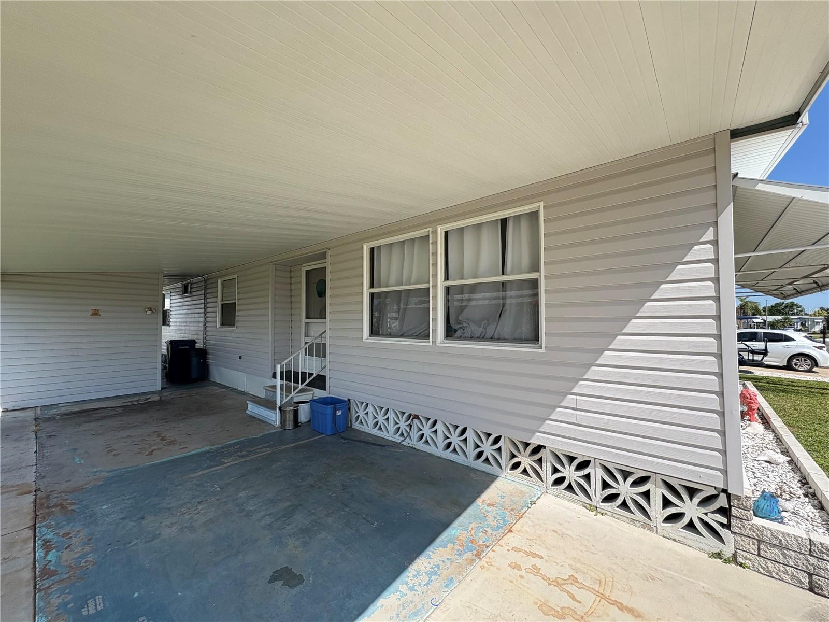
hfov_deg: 102.1
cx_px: 414
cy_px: 311
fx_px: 335
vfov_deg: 85.7
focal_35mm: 14
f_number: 2.2
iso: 40
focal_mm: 2.22
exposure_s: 1/804
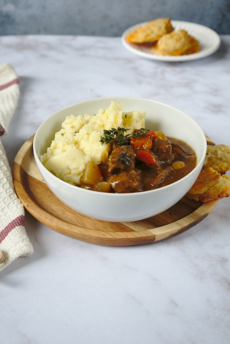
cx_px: 115
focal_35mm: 50
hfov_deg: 27.0
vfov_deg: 39.6
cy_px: 172
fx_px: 478
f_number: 7.1
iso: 100
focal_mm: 50
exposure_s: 1/8
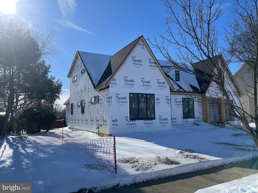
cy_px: 96
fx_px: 186
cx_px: 129
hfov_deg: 69.4
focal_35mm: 25
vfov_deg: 54.9
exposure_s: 1/6250
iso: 32
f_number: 1.6
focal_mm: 5.1
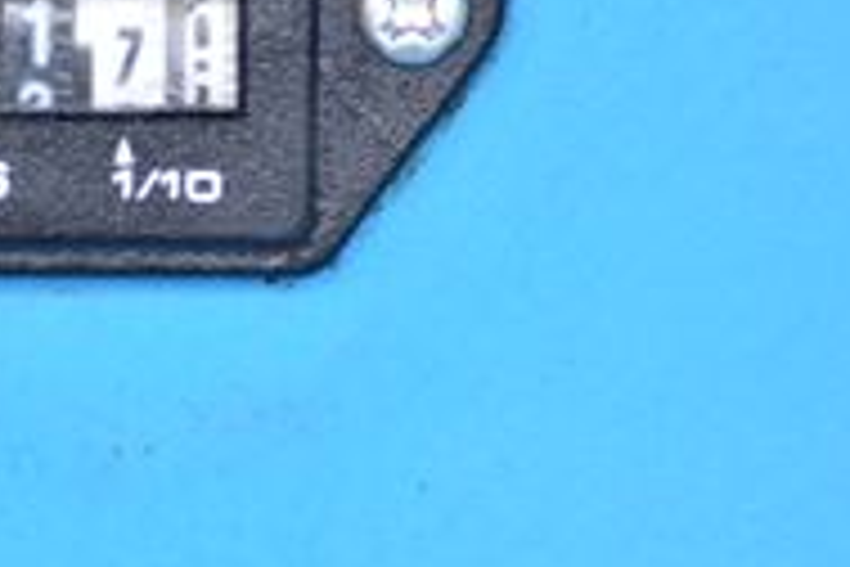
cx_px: 153
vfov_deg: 1.2
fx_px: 26183
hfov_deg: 1.9
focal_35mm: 1109
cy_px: 248
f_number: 6.3
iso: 1250
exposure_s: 1/40
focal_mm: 280
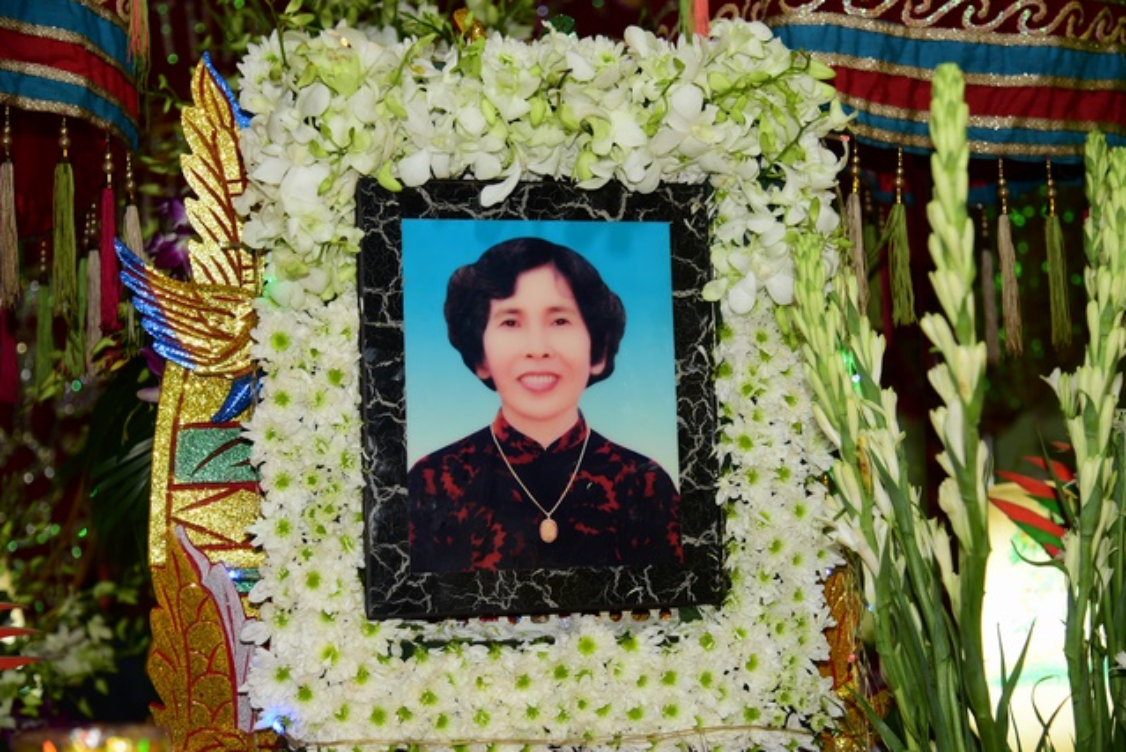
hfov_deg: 33.9
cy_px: 373
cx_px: 569
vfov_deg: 23.0
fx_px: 1847
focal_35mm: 59
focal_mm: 58
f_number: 4
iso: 320
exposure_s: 1/60
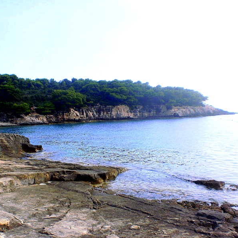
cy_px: 119
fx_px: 350
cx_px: 87
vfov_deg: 37.6
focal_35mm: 45
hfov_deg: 37.3
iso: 100
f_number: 4.6
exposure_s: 1/640
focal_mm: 6.3
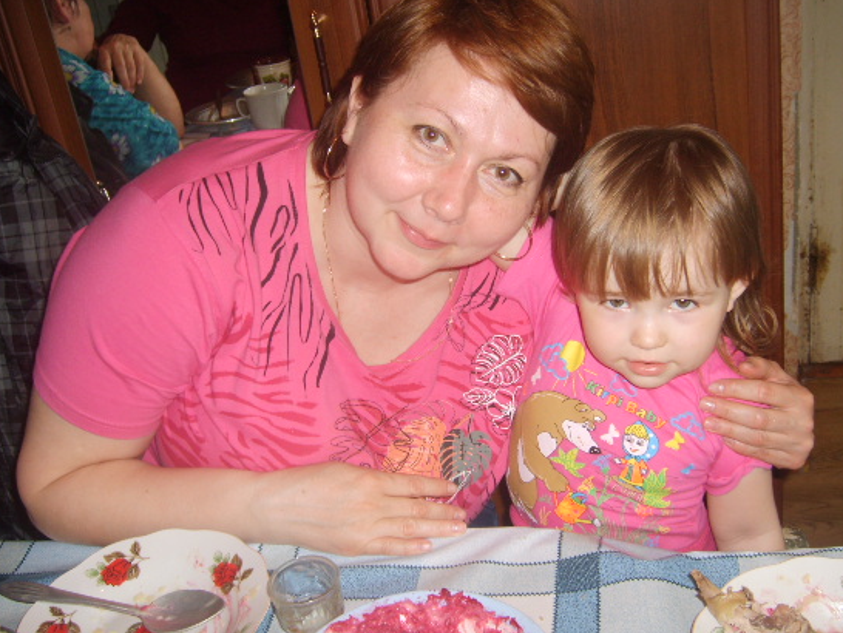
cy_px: 324
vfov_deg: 35.2
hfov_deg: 45.7
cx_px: 471
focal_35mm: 41
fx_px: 999
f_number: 2.8
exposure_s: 1/45
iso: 100
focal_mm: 5.8
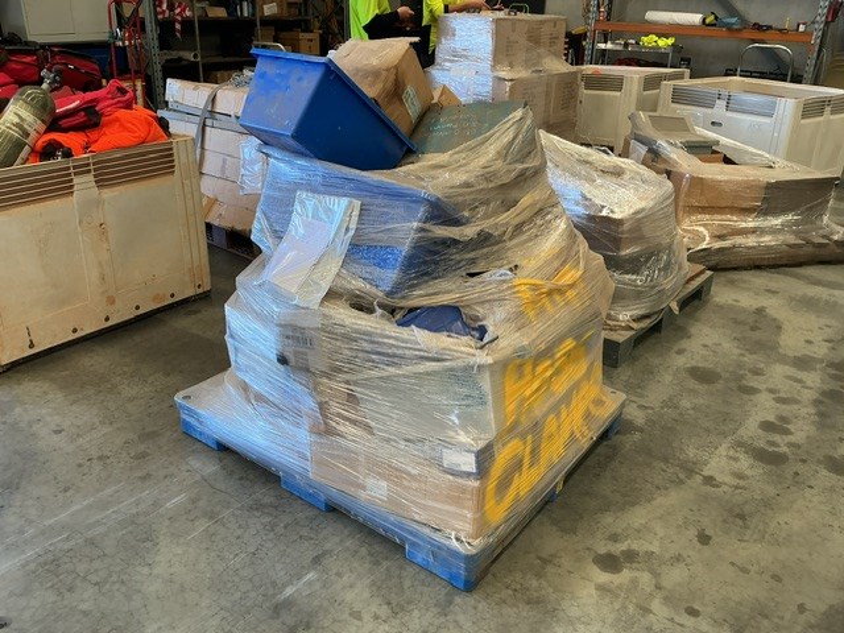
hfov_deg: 61.7
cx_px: 422
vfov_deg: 48.2
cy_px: 316
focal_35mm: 29
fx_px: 707
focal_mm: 3
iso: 64
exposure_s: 1/120
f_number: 1.8
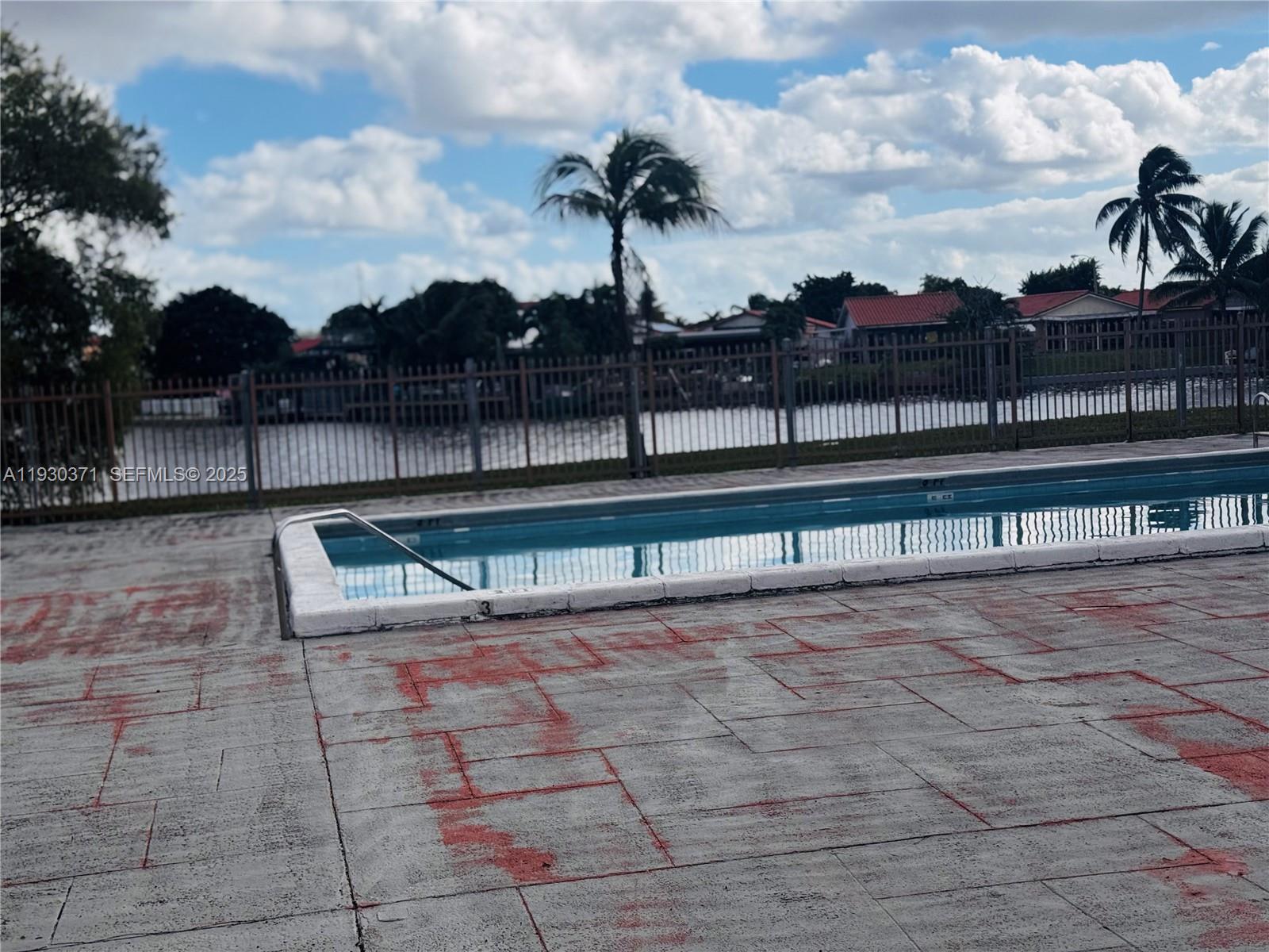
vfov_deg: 30.3
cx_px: 634
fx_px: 1760
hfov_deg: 39.7
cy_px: 476
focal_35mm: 48
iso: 64
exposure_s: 1/6410
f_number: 1.78
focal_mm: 6.76
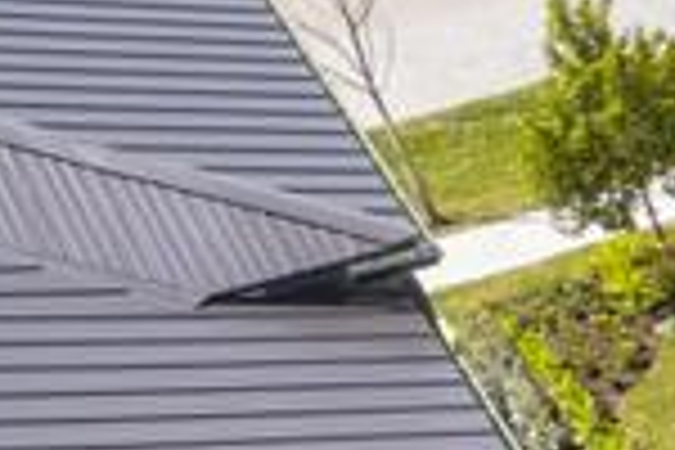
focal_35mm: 150
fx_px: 2812
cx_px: 2174
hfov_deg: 9.6
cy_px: 914
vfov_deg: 8.6
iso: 140
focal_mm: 8.38
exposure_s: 1/2500
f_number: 2.8
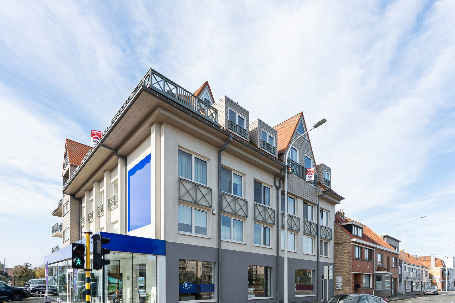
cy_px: 158
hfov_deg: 78.5
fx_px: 278
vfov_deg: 57.2
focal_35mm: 22
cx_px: 239
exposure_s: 1/160
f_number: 11
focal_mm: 19
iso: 200
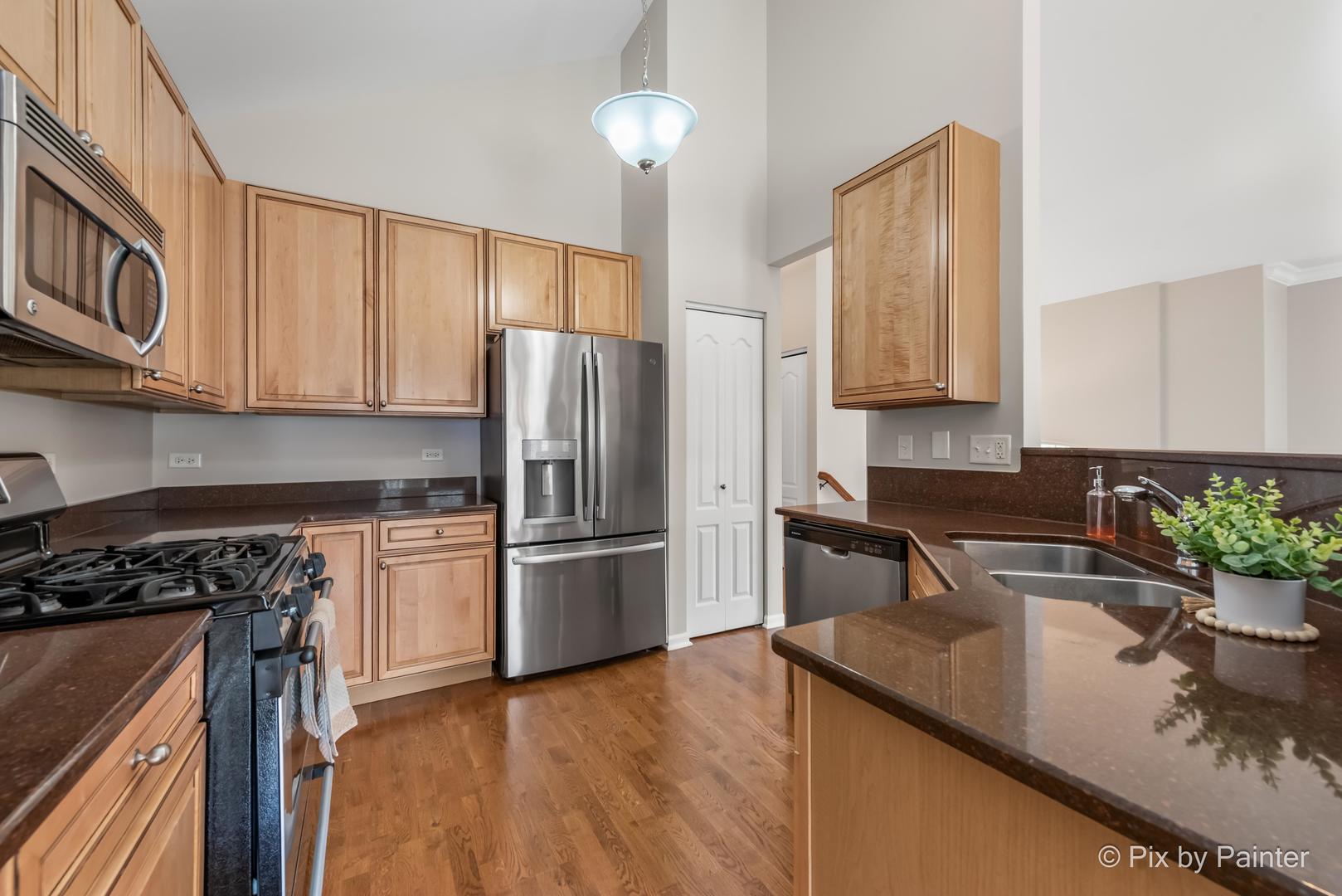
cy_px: 448
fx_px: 522
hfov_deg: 104.2
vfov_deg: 81.3
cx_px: 671
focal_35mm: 14
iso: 320
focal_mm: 14
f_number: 10
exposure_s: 1/3
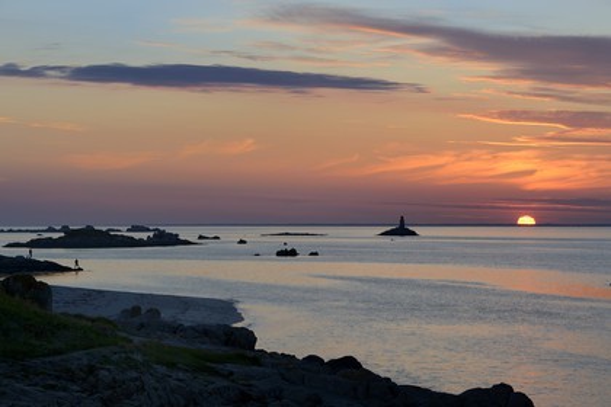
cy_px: 204
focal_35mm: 110
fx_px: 1867
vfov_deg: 12.5
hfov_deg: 18.6
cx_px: 306
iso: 400
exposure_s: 1/160
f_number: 10
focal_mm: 110
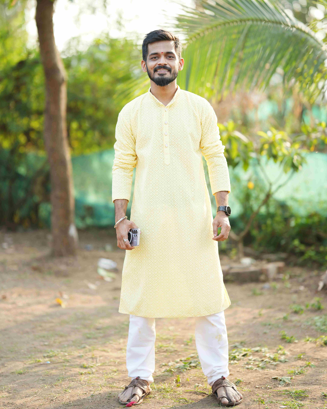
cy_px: 169
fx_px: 1161
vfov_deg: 19.9
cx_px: 163
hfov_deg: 16.0
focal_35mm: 96
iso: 125
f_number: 1.4
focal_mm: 85
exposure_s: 1/667
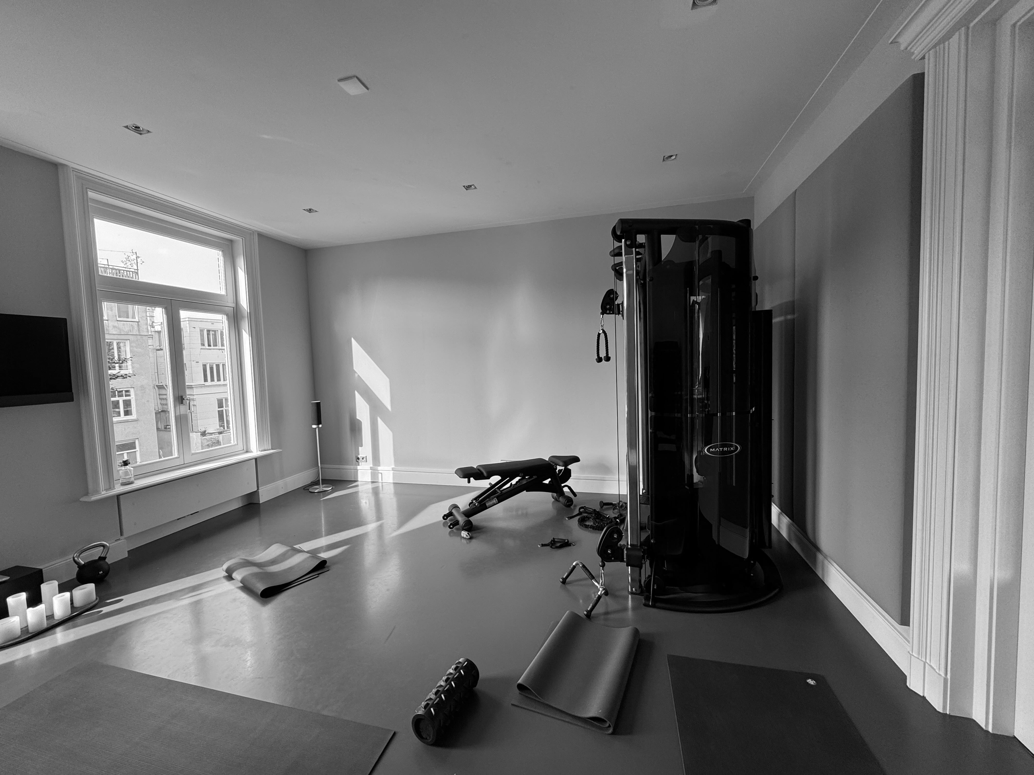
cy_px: 388
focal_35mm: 14
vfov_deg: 85.7
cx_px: 517
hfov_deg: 102.1
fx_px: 418
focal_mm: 2.22
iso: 50
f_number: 2.2
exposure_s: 1/99
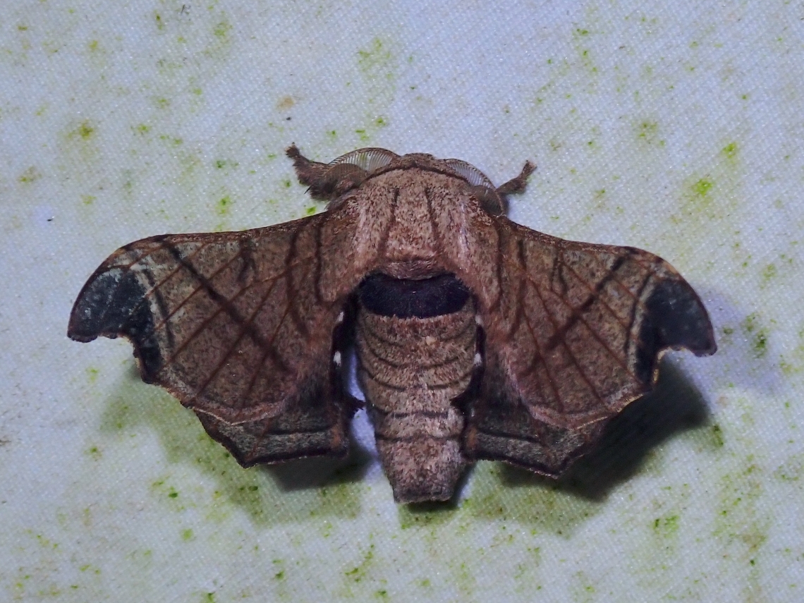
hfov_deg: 19.6
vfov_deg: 14.8
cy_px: 302
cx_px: 402
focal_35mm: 100
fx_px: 2323
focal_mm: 18
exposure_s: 1/200
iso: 200
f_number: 6.3
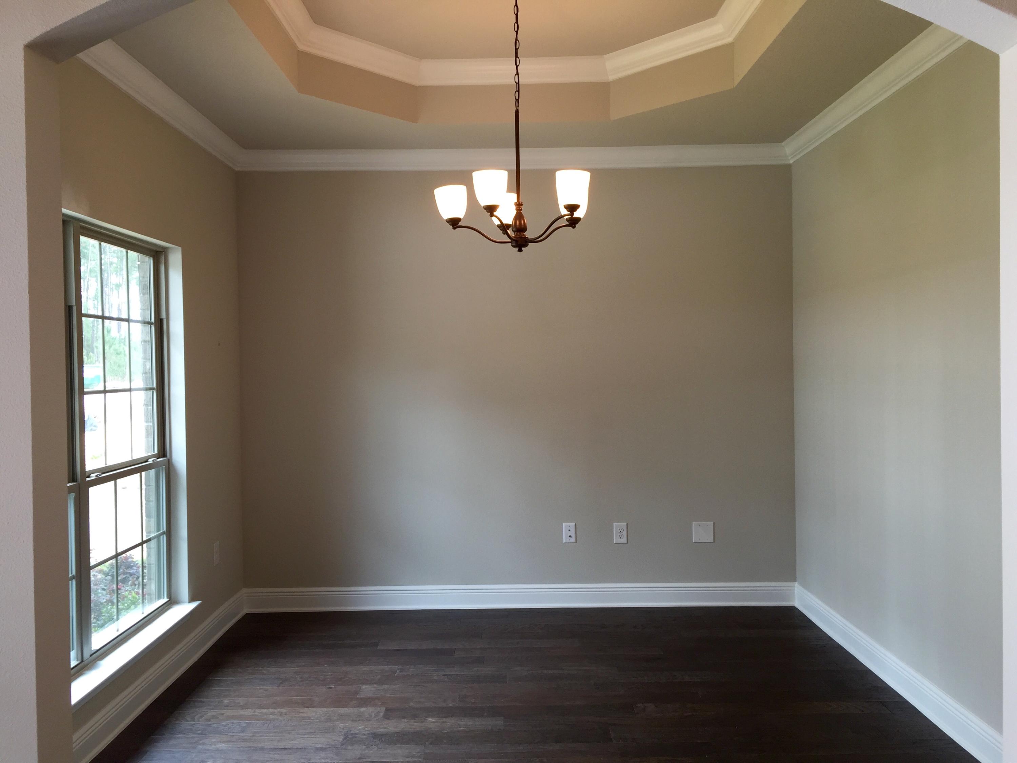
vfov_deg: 48.2
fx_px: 852
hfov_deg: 61.7
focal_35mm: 29
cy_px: 382
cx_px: 508
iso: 32
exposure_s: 1/40
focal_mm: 4.15
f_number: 2.2
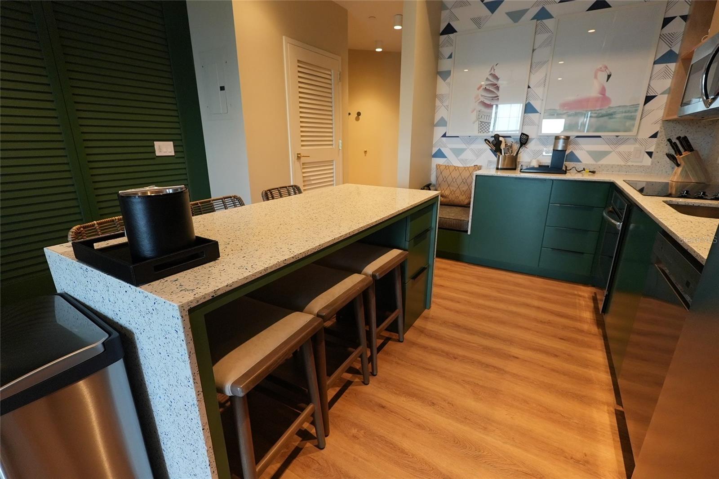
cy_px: 240
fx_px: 320
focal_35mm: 16
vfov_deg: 73.8
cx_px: 360
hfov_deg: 96.7
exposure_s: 1/160
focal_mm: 11
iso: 1250
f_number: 3.5
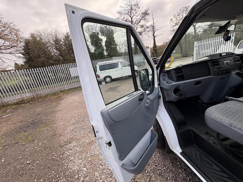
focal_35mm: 14
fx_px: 98
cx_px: 122
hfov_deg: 102.1
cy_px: 91
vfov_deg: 85.7
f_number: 2.2
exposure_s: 1/204
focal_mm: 2.22
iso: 40
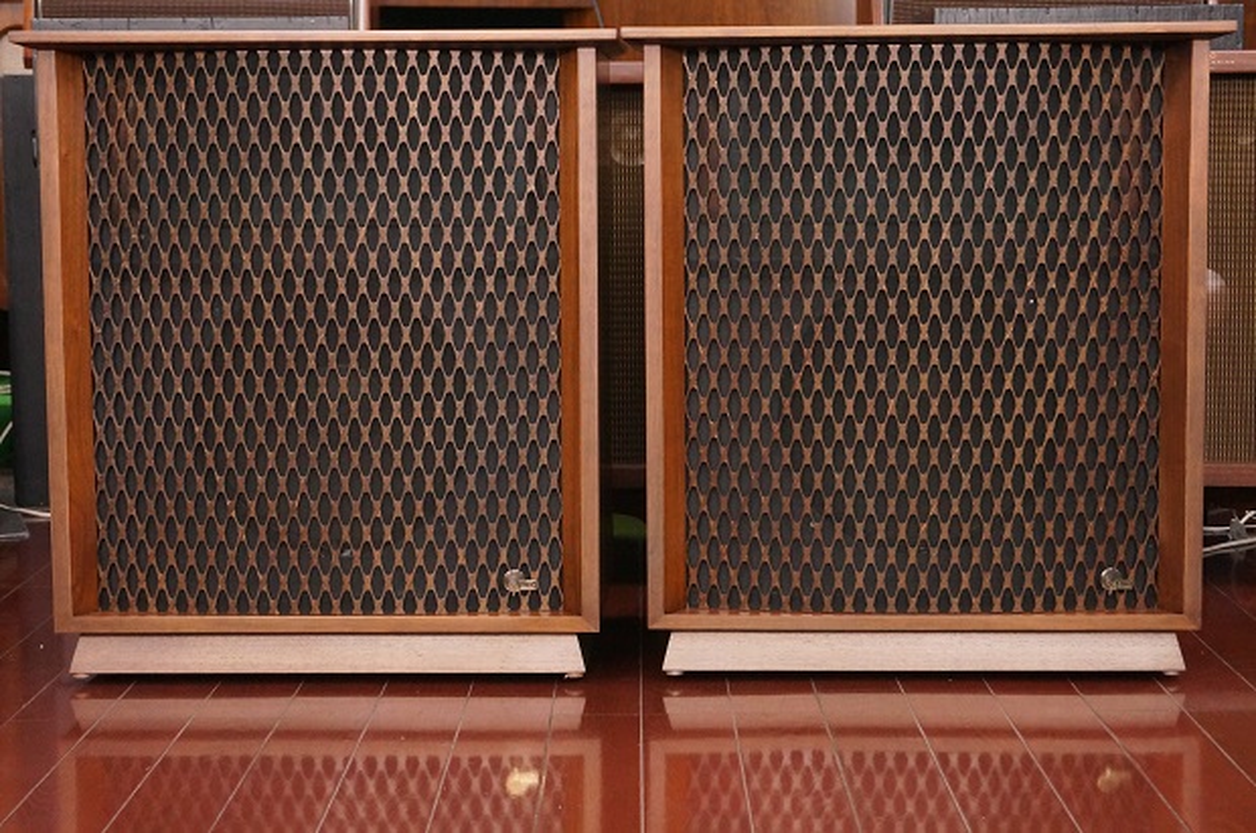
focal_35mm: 75
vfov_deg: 18.1
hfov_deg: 27.0
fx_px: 2612
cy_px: 416
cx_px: 628
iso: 3200
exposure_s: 1/60
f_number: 7.1
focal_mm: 50
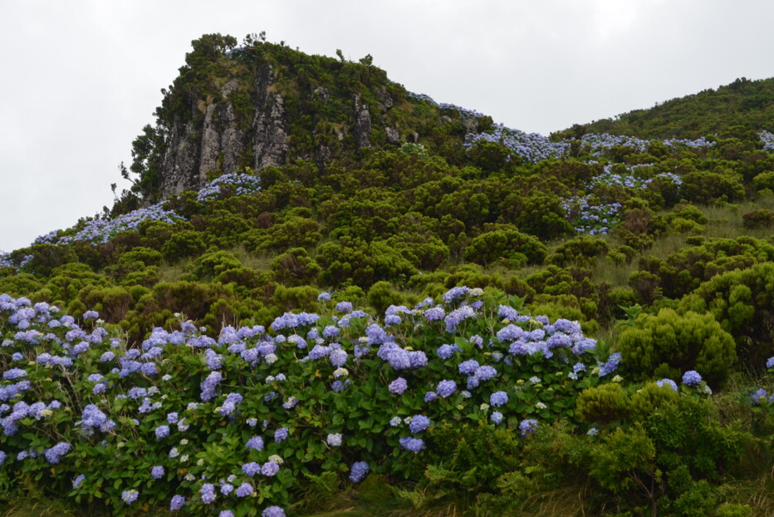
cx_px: 391
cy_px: 263
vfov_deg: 18.4
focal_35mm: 74
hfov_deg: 27.3
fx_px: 1591
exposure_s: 1/250
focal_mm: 48
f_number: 8
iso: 180
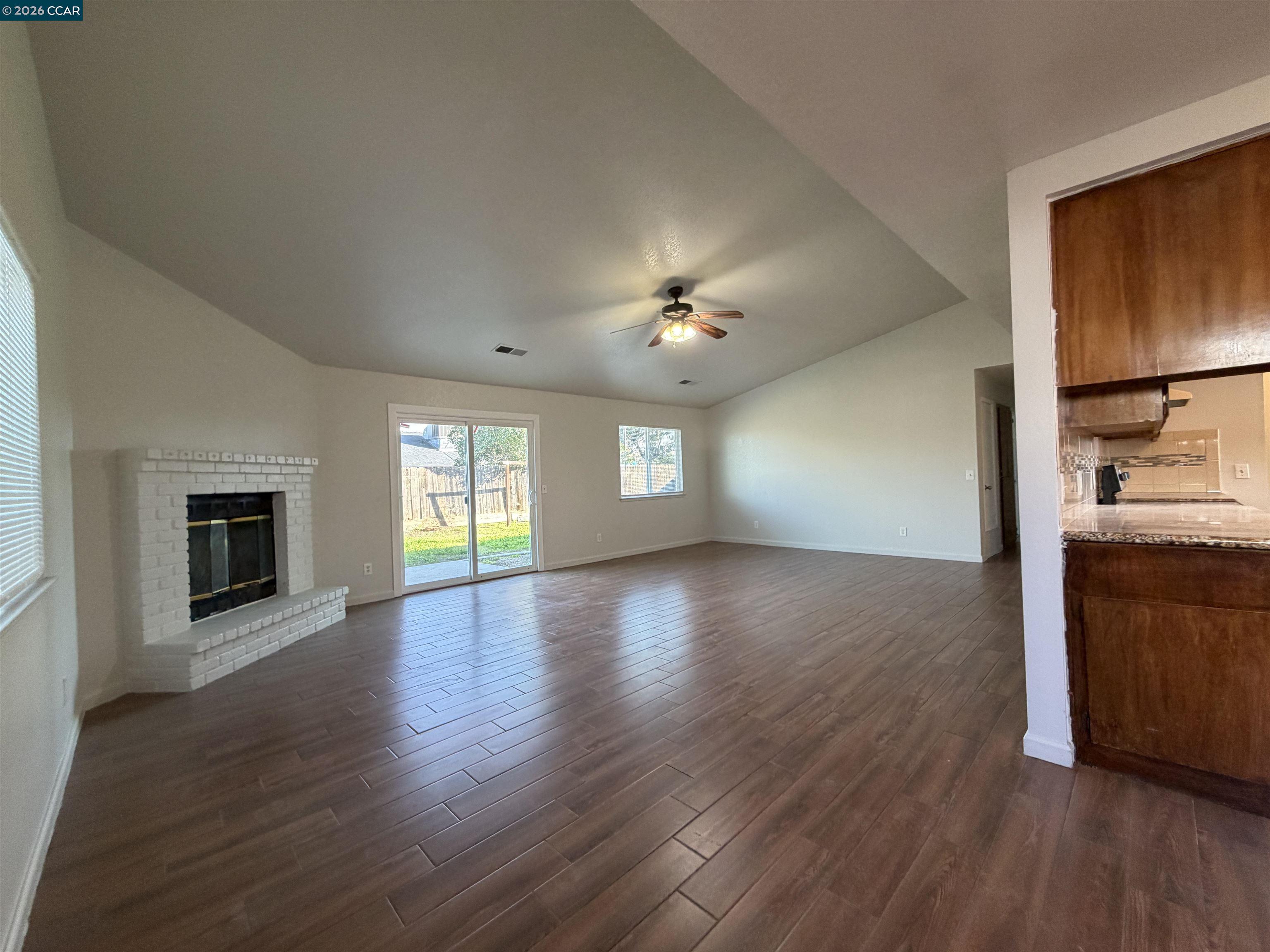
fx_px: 514
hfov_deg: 102.1
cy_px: 476
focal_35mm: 14
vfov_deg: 85.7
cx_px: 635
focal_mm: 2.22
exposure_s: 1/60
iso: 200
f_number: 2.2
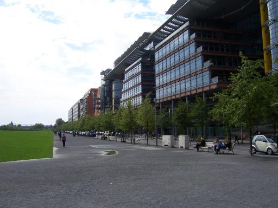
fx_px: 289
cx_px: 139
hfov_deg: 51.4
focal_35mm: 36
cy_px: 104
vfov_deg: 39.7
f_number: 4.8
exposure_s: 1/500
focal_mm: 6
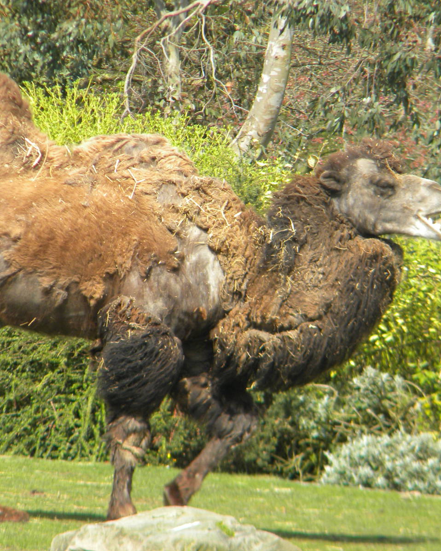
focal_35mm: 540
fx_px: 8808
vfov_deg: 3.6
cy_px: 275
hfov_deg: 2.9
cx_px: 169
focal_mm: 75
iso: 115
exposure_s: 1/250
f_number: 5.4
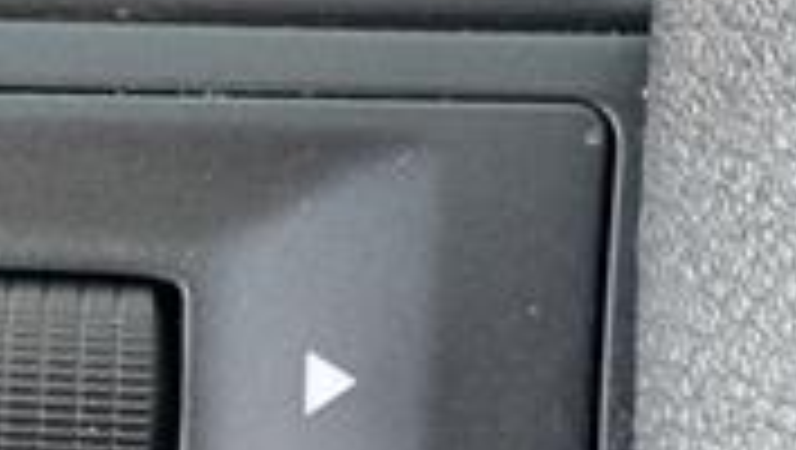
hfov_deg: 11.2
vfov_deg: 6.4
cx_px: -148
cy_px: 360
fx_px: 3993
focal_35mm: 189
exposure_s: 1/67
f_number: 1.78
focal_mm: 6.76
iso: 100
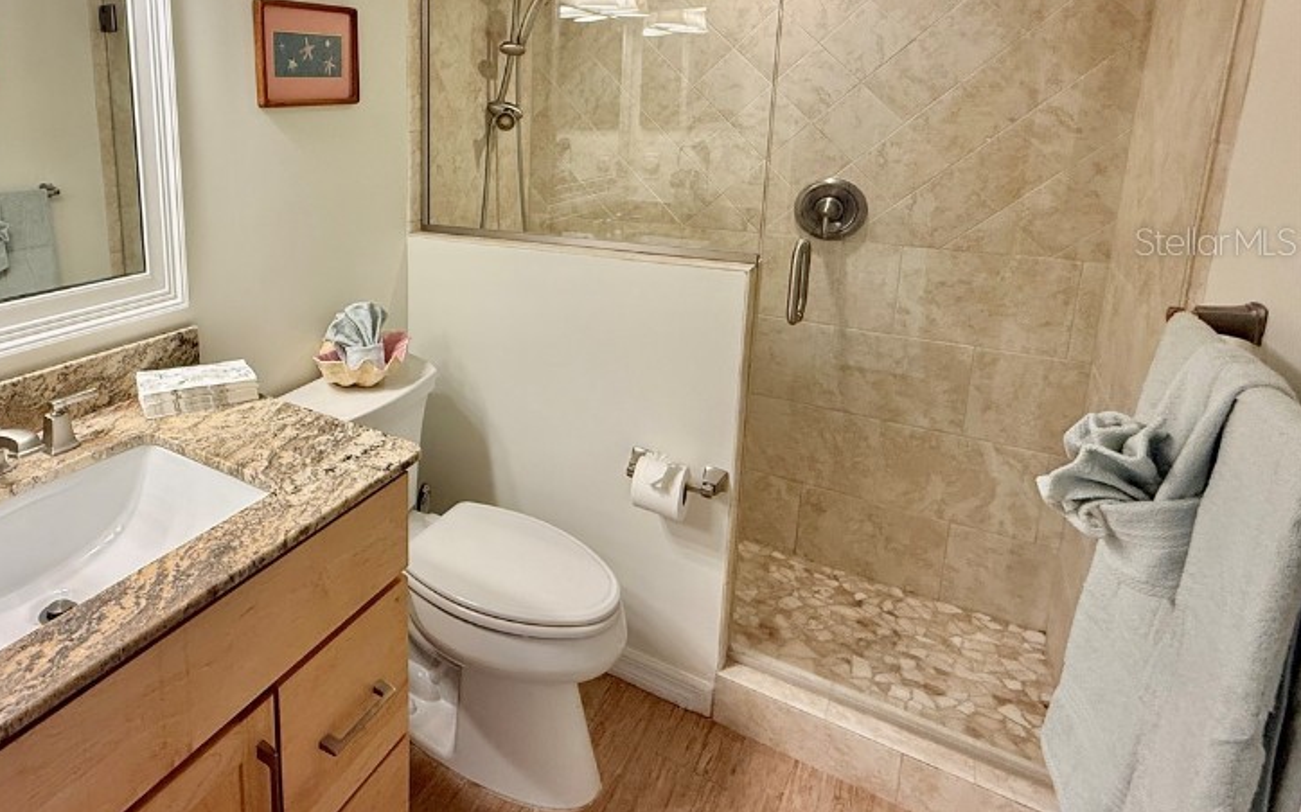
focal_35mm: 21
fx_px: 744
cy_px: 241
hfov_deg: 78.2
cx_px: 385
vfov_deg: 55.4
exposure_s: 1/120
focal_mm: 2.22
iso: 125
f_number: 2.2
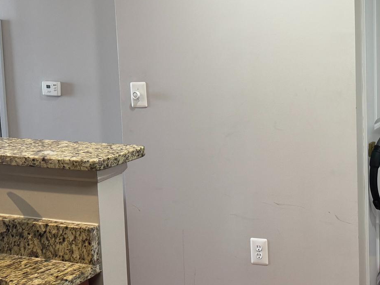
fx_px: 582
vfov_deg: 27.3
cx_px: 352
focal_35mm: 53
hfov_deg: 33.9
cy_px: 89
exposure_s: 1/60
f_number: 1.78
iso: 160
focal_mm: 6.76
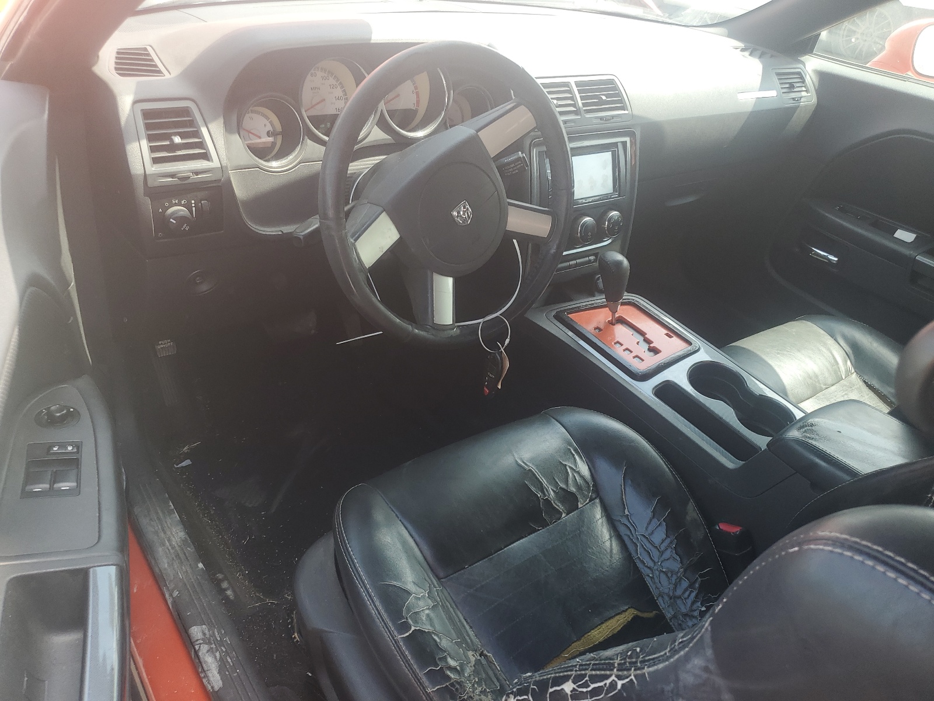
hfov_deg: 67.3
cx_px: 467
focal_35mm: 26
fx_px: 702
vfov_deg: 53.1
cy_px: 350
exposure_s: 1/294
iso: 50
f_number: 1.5
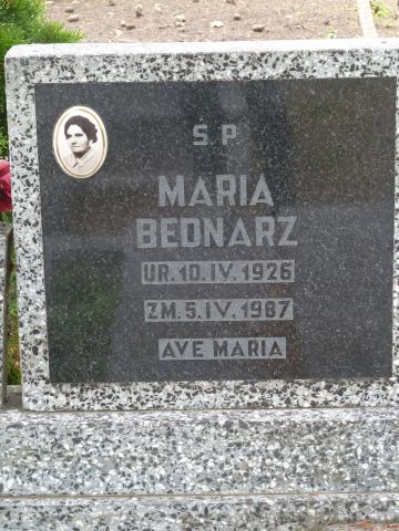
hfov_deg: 12.5
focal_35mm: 119
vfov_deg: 16.6
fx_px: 1829
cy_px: 266
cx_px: 200
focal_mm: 19.5
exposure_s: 1/40
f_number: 4.4
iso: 200
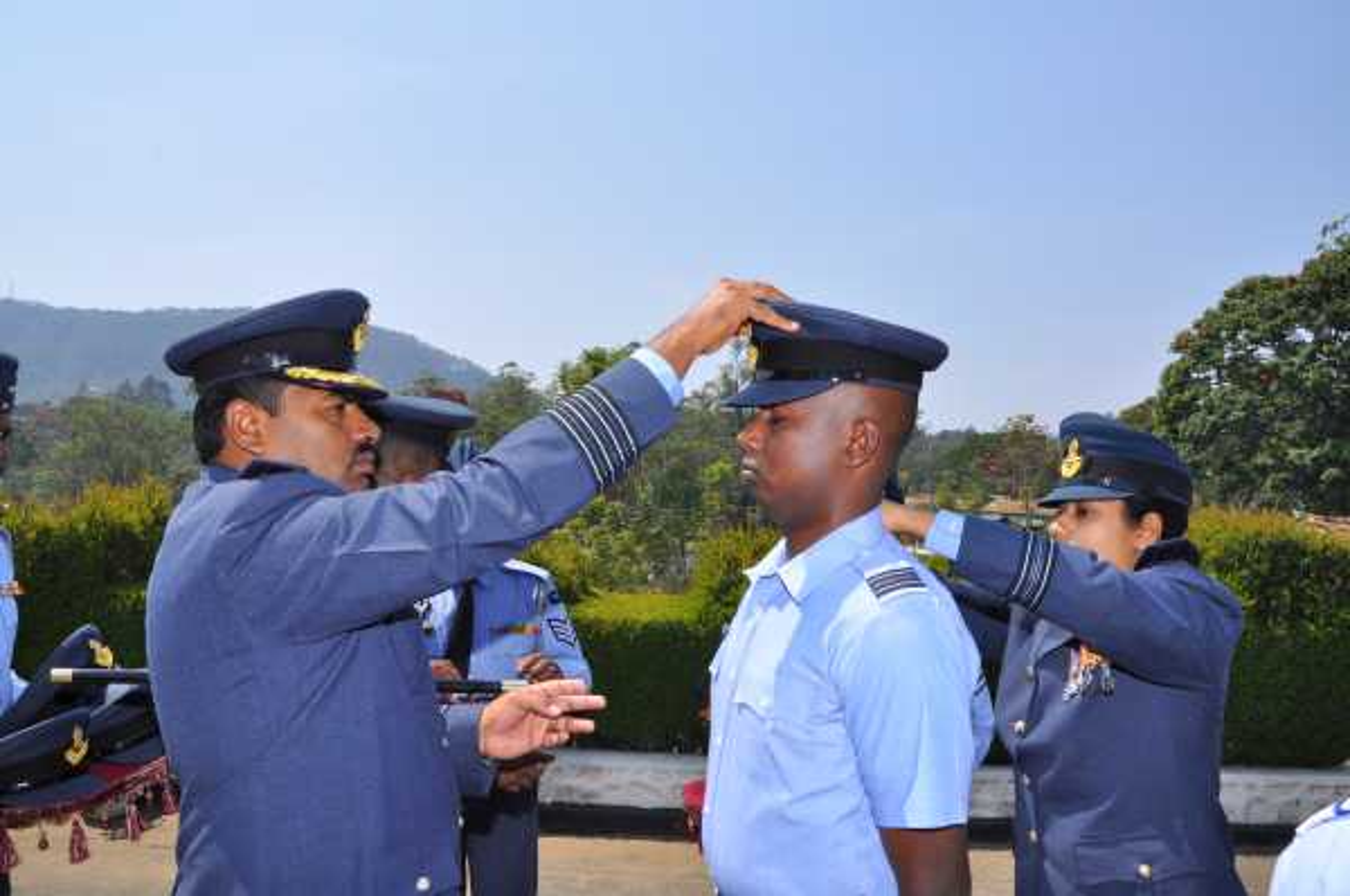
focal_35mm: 27
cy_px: 448
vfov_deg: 47.8
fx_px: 1011
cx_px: 675
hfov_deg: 67.5
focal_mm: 18
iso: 200
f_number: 14
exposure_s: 1/160
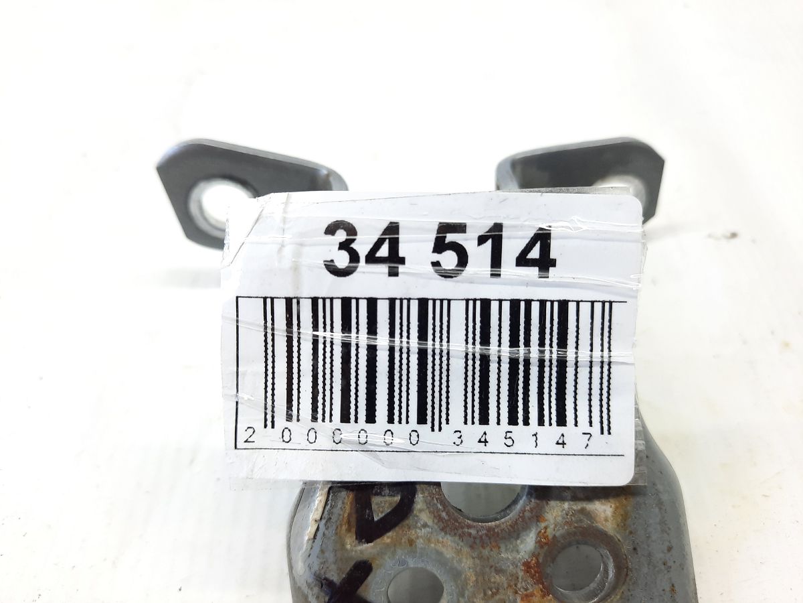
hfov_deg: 69.4
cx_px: 402
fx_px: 580
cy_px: 302
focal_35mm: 25
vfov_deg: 54.9
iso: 100
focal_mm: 4.6
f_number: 2
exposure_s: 1/50
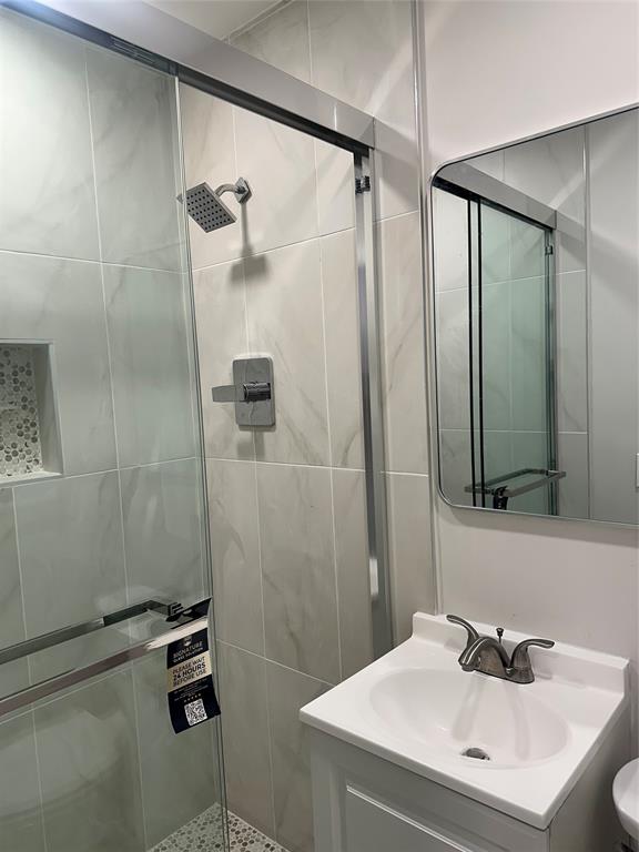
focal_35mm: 24
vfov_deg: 71.6
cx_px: 320
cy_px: 426
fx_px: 591
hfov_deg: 56.8
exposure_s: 1/120
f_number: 1.78
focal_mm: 6.86
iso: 80
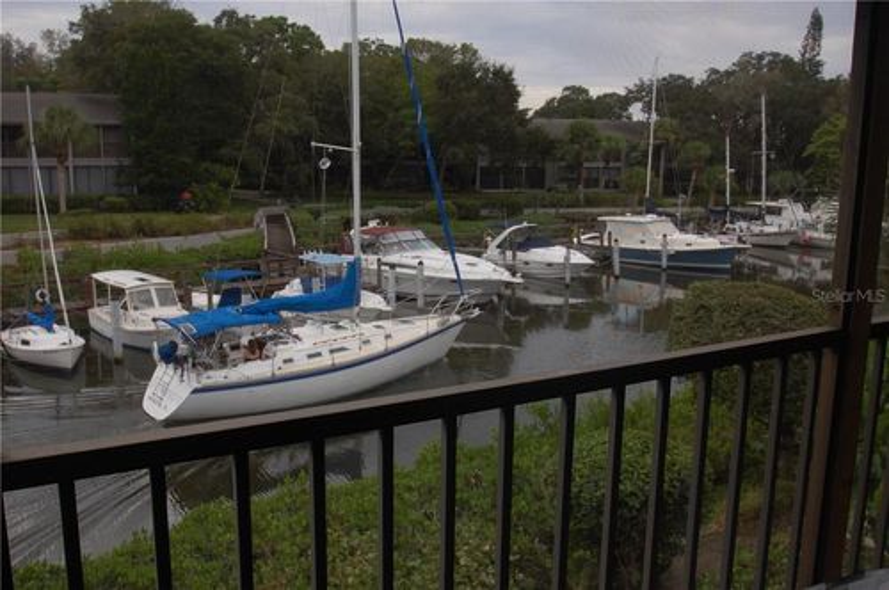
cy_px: 295
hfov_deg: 59.6
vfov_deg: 41.6
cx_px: 444
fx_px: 777
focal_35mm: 32
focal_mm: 21
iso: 280
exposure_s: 1/250
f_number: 8
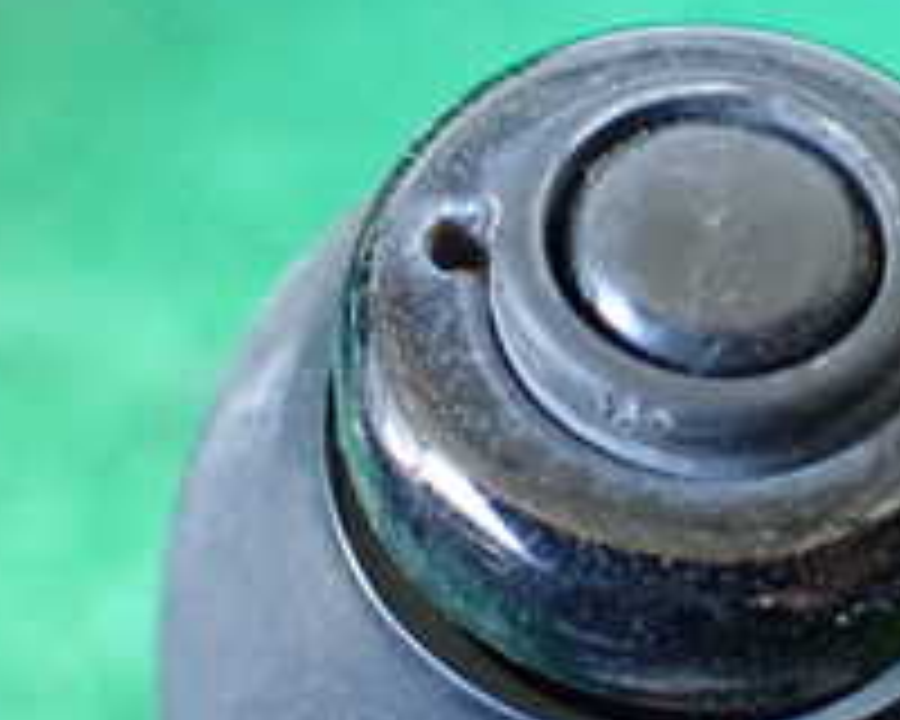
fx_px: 2344
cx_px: 774
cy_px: 374
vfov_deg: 17.5
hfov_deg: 21.4
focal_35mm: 88
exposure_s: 1/80
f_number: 2.3
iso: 800
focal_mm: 5.4
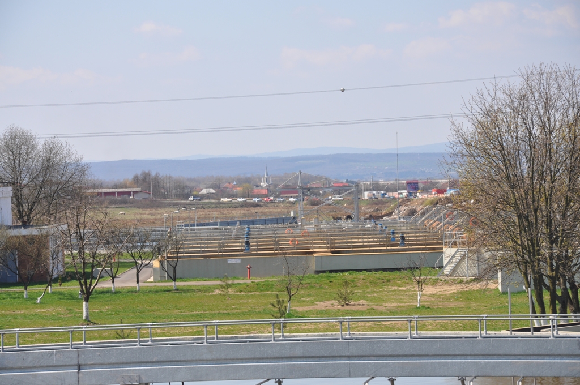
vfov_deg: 8.7
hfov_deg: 13.1
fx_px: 2534
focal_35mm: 158
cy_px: 192
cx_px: 290
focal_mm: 105
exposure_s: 1/320
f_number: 9
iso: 200
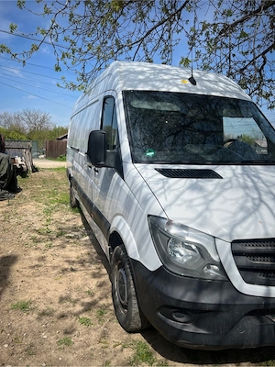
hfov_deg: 53.1
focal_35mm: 26
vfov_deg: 67.3
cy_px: 184
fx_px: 275
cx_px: 138
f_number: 1.5
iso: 50
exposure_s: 1/6211
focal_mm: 5.7
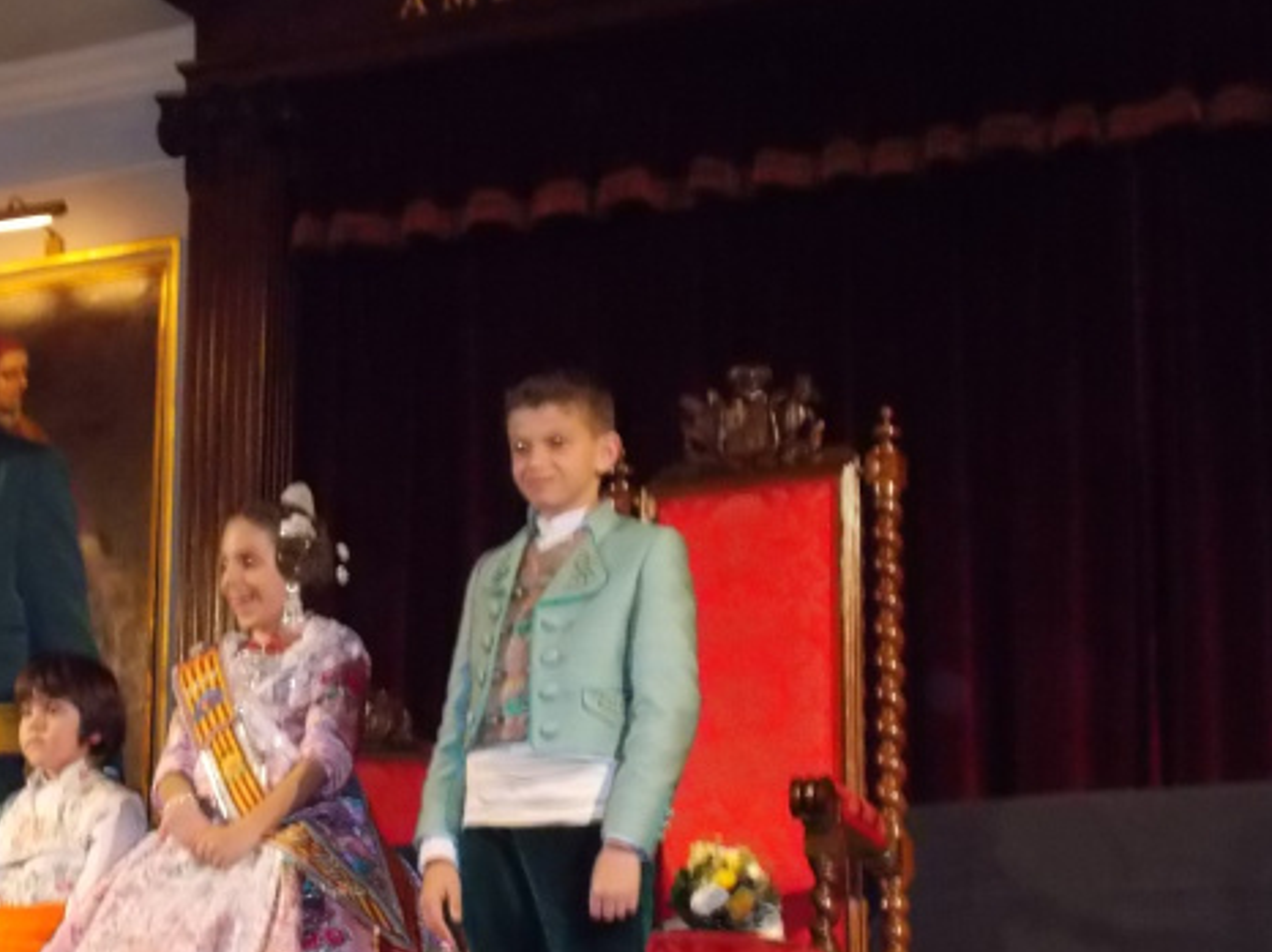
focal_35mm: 90
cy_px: 652
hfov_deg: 21.6
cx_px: 340
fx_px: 3305
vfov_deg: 16.4
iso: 800
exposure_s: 1/30
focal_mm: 10.3
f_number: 4.9
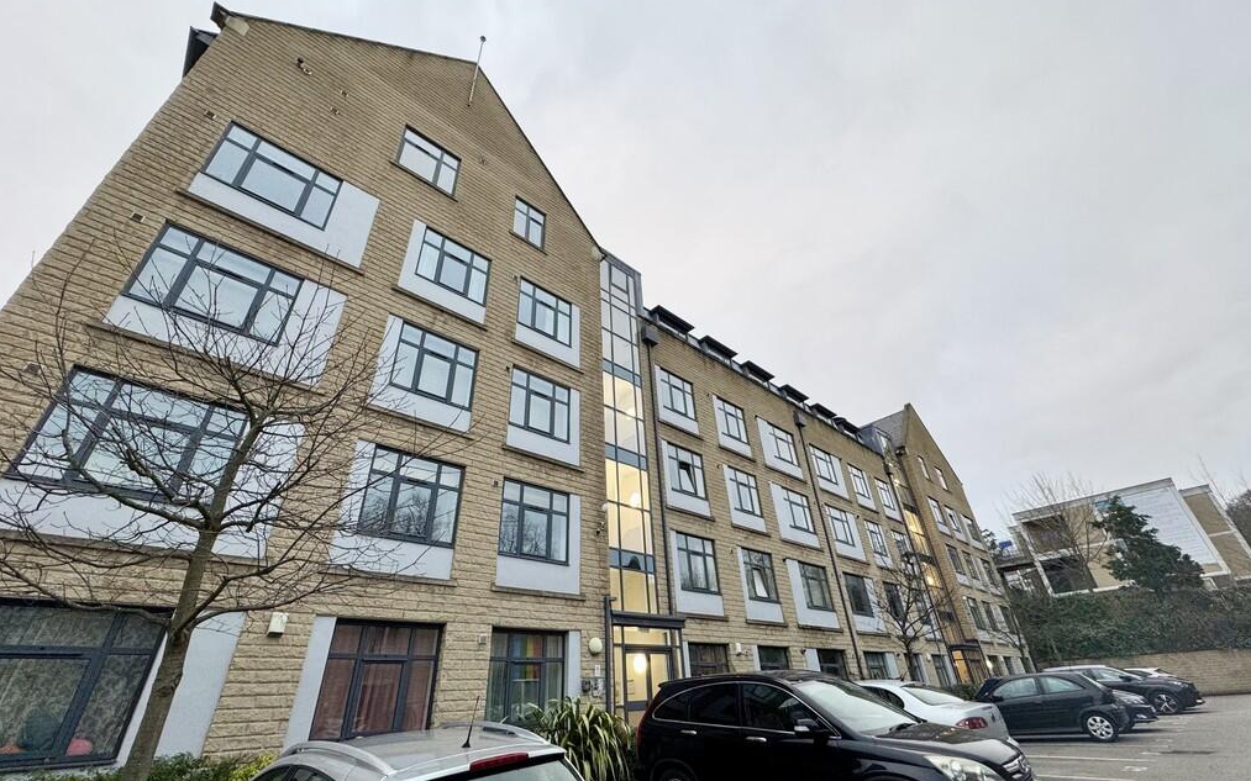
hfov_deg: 101.5
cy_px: 401
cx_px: 625
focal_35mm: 15
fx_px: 511
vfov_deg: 74.8
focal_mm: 2.22
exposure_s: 1/100
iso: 100
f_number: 2.2
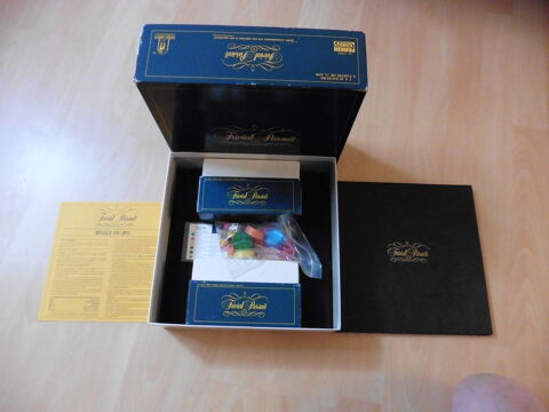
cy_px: 206
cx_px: 274
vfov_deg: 56.8
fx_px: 381
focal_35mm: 24
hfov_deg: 71.6
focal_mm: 4.3
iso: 1600
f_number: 3.3
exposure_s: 1/80
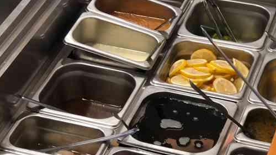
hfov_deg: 18.5
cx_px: 162
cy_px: 123
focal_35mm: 116
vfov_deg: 10.4
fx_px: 849
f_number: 2.8
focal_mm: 6.6
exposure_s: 1/33
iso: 200
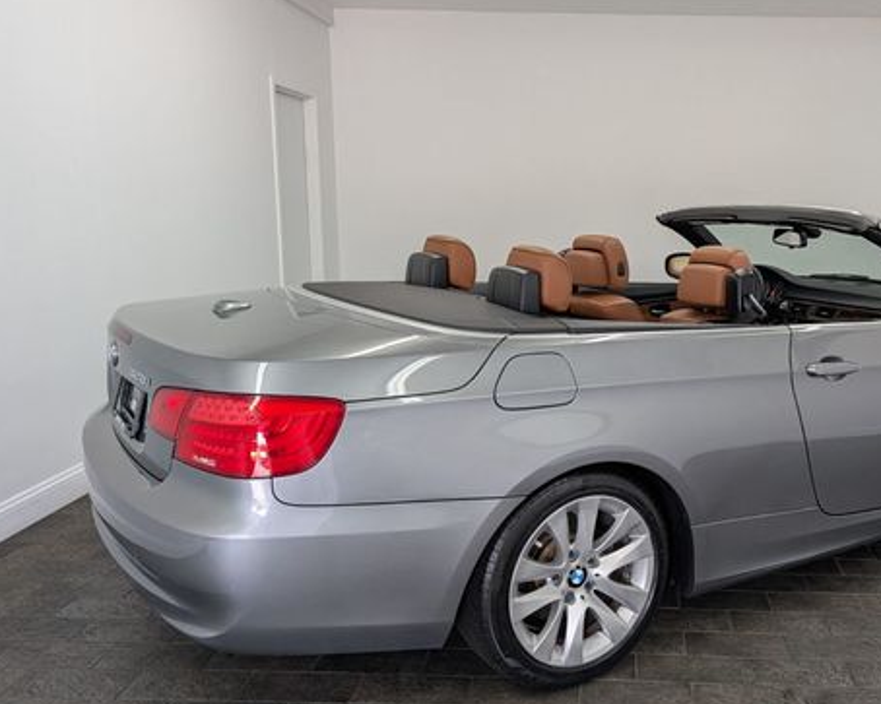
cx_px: 613
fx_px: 860
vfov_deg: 44.5
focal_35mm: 33
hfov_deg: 52.8
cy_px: 390
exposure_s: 1/120
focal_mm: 6.9
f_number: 1.68
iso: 105
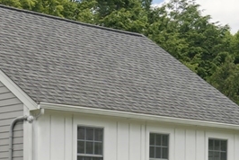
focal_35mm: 123
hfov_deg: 15.4
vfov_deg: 10.8
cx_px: -117
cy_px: 233
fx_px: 817
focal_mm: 32
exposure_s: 1/20
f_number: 8
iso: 50
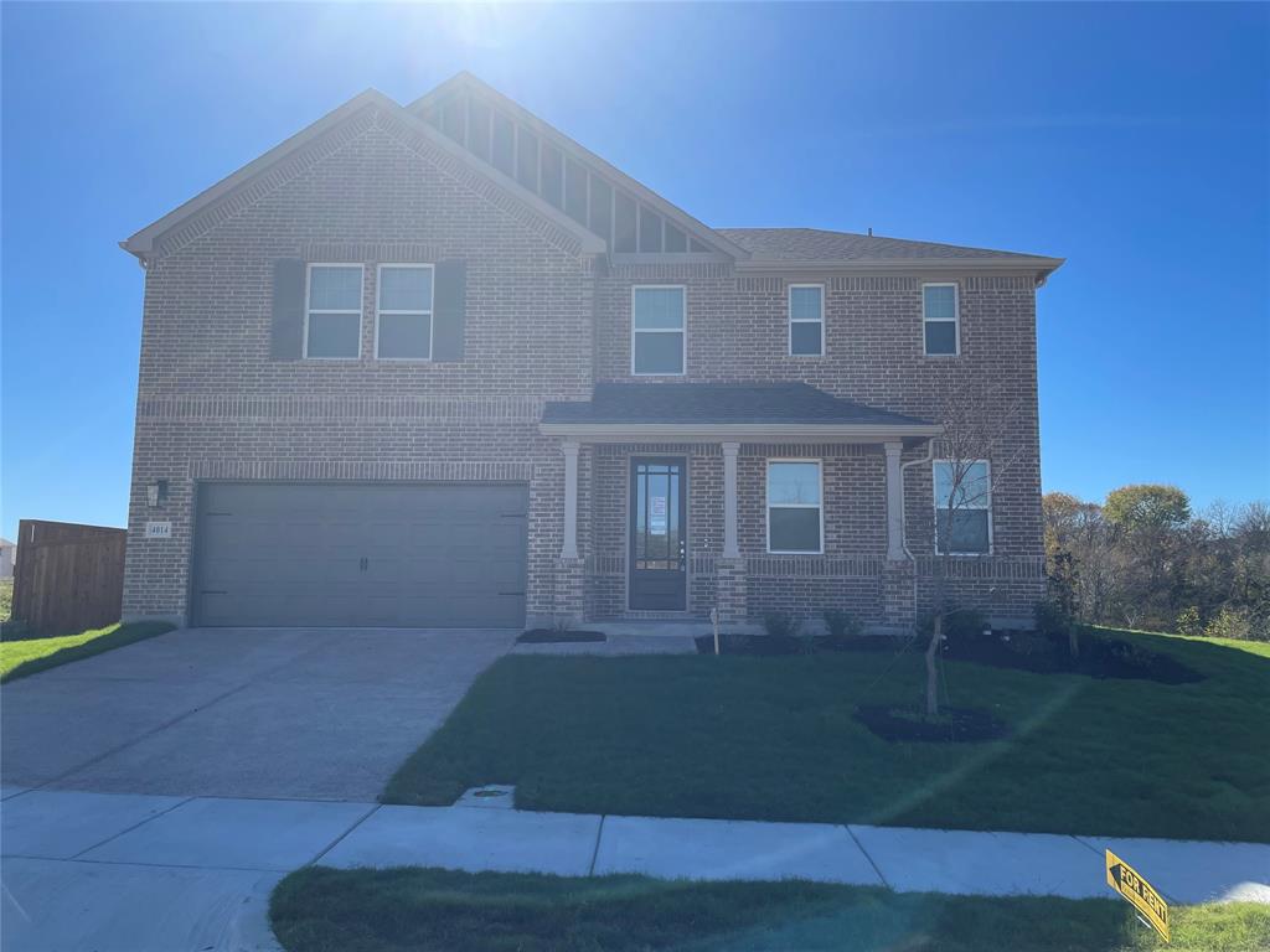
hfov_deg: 67.3
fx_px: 954
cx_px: 635
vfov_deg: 53.1
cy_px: 476
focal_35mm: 26
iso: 32
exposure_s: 1/3610
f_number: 1.6
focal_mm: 4.2
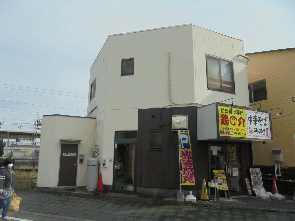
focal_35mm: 26
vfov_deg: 53.1
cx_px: 148
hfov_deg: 67.3
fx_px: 222
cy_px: 110
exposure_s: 1/250
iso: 250
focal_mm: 4.6
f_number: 11.5
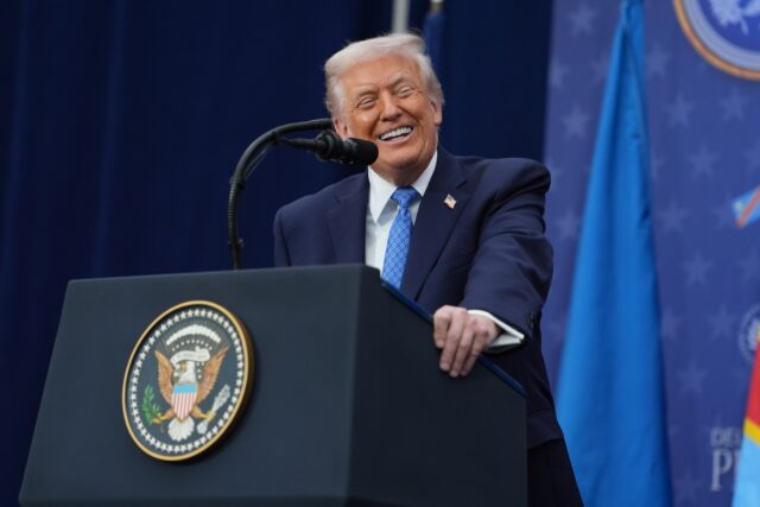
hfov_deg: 13.7
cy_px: 254
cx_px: 380
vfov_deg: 9.2
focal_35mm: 150
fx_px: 3167
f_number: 2.8
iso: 800
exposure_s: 1/400
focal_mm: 150
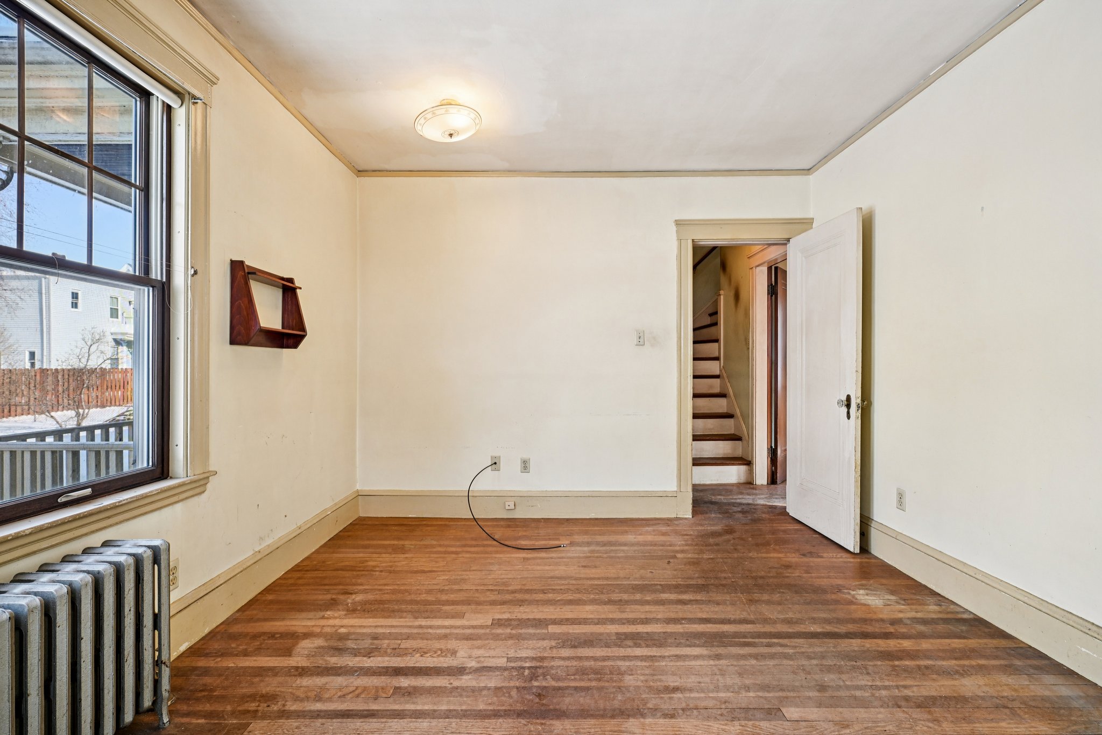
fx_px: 490
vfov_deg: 73.7
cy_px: 368
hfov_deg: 96.7
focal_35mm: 16
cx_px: 551
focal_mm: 16
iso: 400
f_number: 8
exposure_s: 1/25
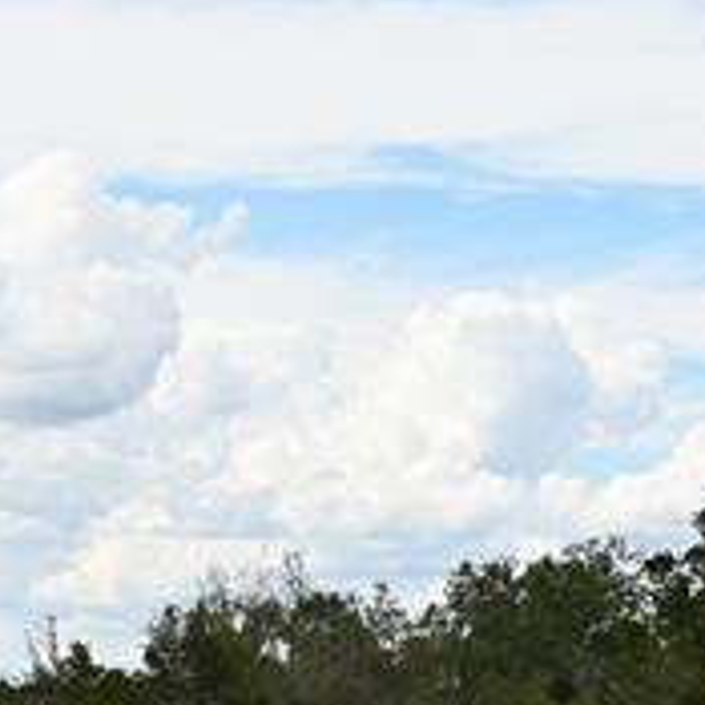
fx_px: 4470
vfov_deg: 8.9
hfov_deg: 8.9
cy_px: 882
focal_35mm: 194
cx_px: 957
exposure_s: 1/400
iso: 100
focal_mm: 39
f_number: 7.1
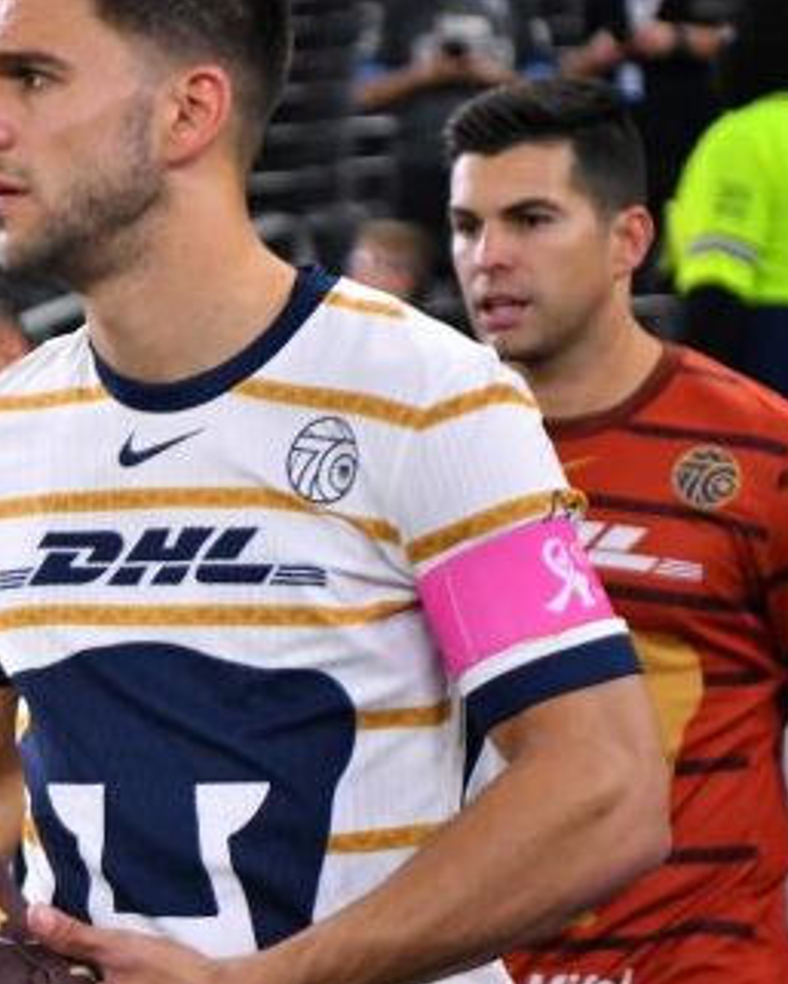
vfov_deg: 16.9
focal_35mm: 114
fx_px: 3322
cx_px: 41
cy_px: 444
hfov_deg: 13.4
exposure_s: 1/1600
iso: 1600
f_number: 2.8
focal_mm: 70
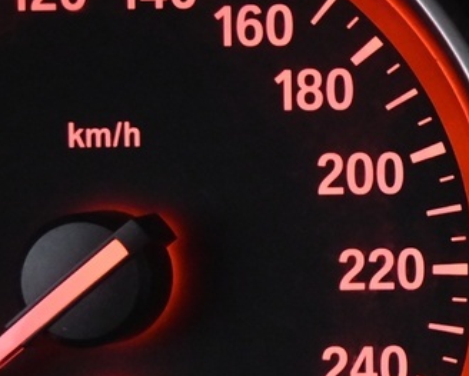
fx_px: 1785
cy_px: 173
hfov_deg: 14.0
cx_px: 699
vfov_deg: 12.0
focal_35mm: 128
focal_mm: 18.5
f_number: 3.8
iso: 2200
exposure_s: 1/30
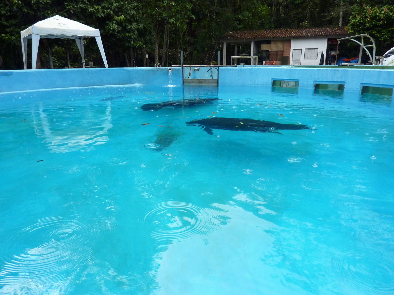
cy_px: 148
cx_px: 197
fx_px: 285
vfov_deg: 54.9
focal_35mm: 25
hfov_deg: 69.4
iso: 200
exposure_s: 1/250
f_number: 3.3
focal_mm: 4.1
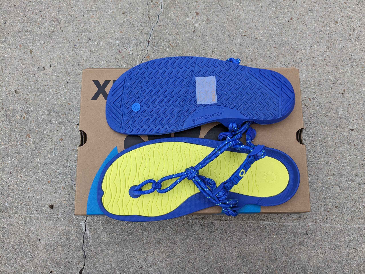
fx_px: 285
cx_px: 182
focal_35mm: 27
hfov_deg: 65.3
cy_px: 137
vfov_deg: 51.4
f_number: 1.73
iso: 57
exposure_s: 1/158
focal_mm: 4.38
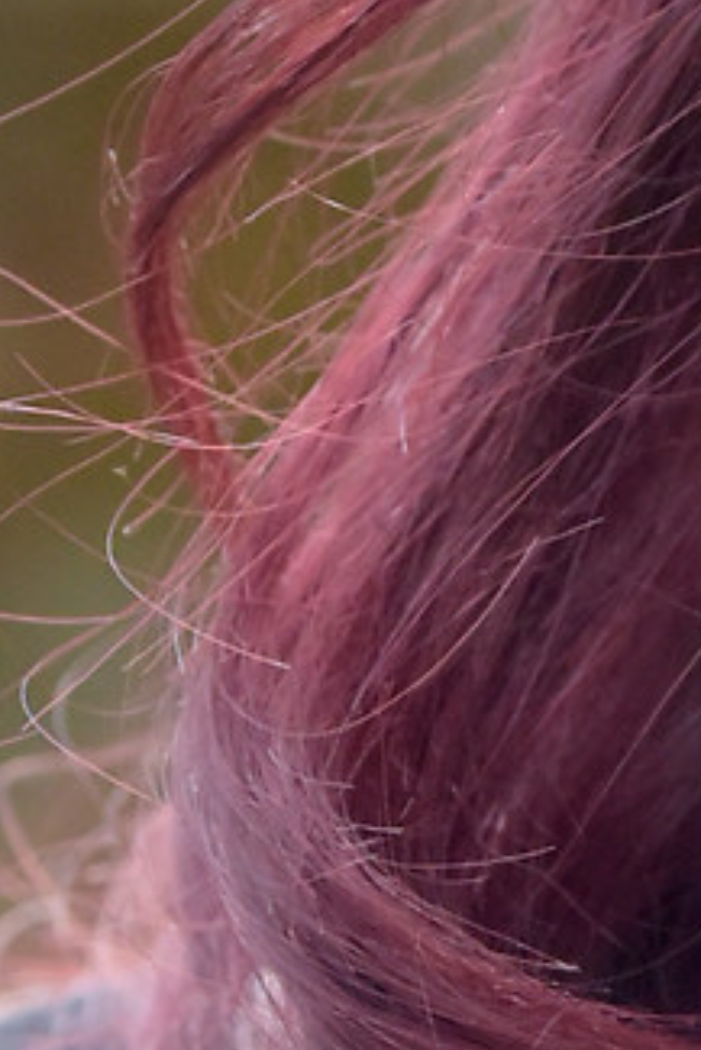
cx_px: 1447
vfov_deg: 1.9
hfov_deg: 1.3
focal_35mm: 1072
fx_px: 31276
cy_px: 1386
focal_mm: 145
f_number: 6.3
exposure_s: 1/1000
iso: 2800
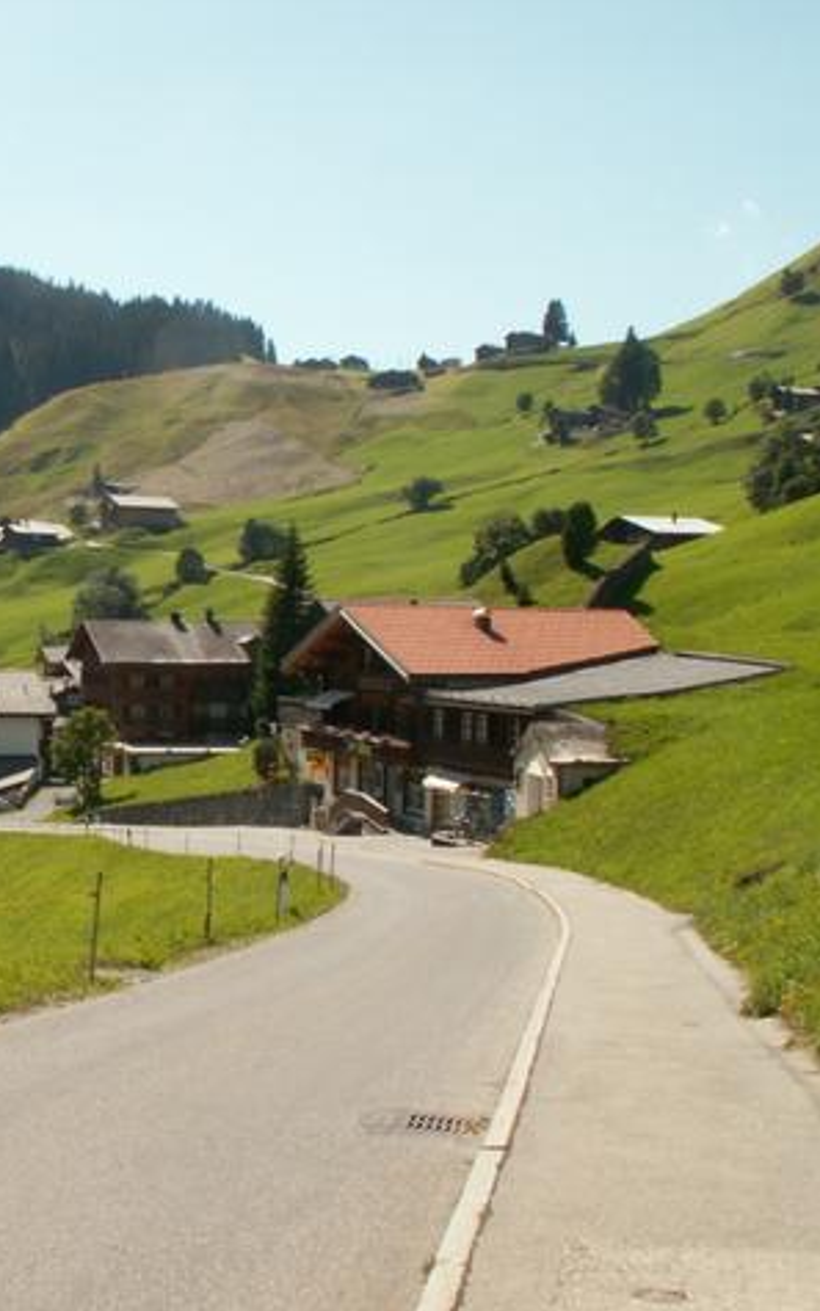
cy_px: 651
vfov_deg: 40.3
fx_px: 1787
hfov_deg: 24.8
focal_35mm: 50
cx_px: 30
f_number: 6.3
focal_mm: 5.86
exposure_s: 1/200
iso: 50
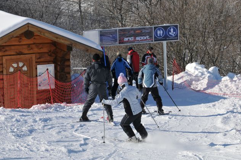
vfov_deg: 7.3
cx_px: 110
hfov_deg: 11.0
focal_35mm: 187
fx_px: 1250
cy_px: 73
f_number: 11
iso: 200
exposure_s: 1/500
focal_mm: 98
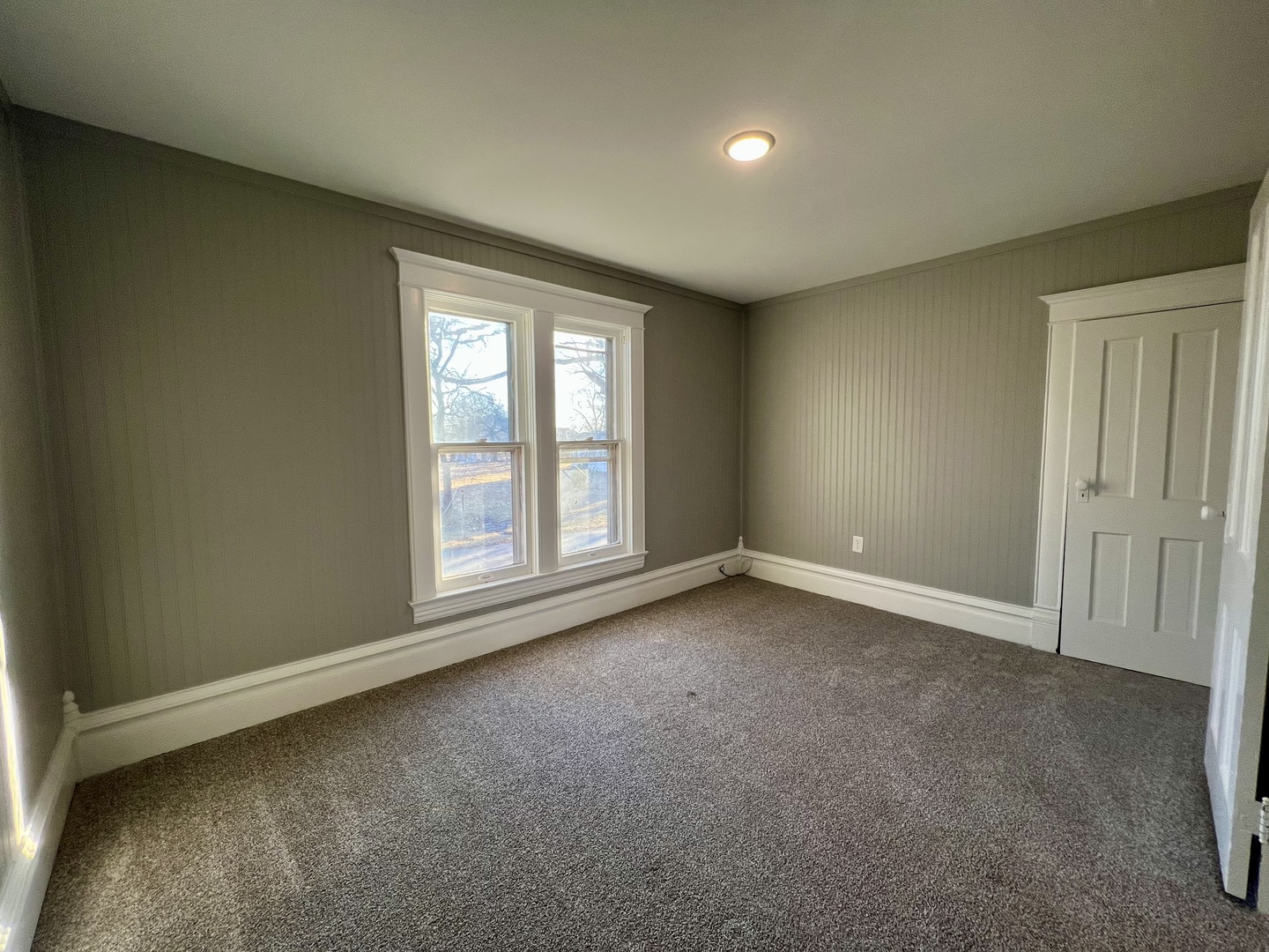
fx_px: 477
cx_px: 634
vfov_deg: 89.9
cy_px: 476
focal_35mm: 13
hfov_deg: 106.2
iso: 64
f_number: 1.8
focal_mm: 1.57
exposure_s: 1/120
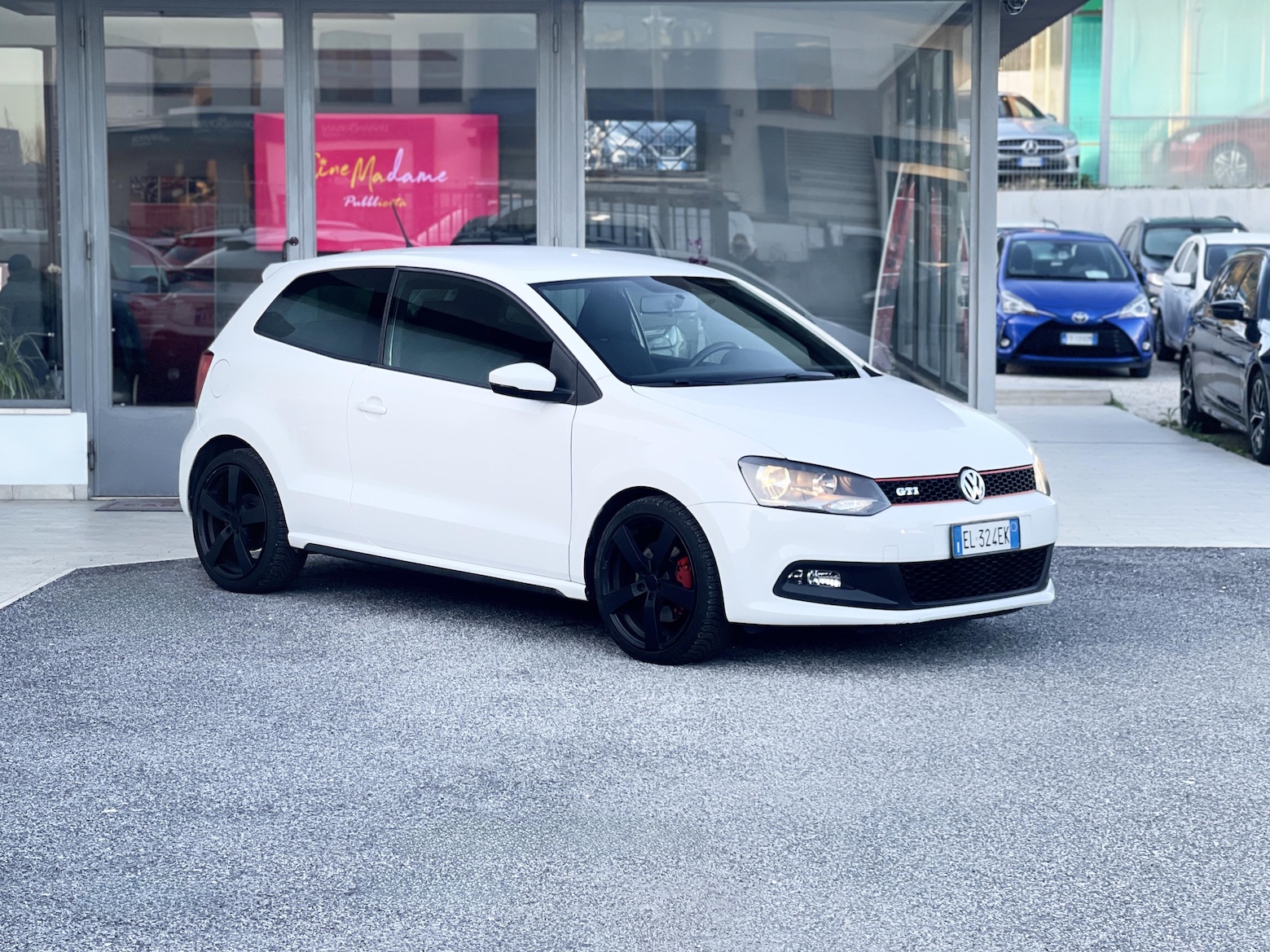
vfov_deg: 22.9
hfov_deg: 30.3
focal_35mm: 64
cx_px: 635
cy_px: 476
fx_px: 2348
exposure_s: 1/121
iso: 50
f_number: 2.2
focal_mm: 7.5
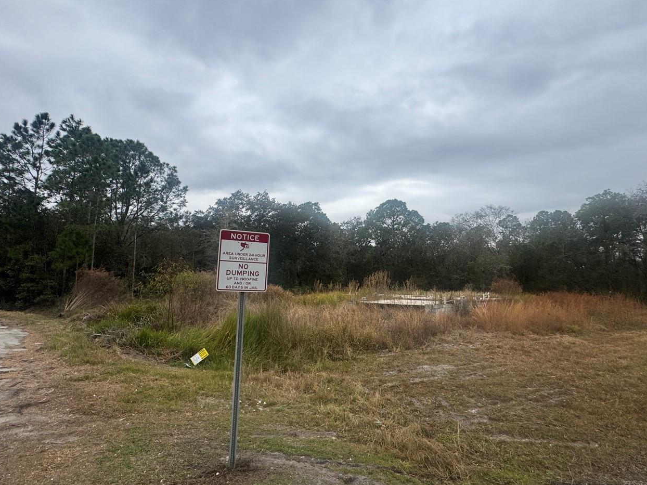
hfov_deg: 87.7
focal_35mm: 18
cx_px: 342
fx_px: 336
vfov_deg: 71.6
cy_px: 251
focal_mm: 2.22
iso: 40
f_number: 2.2
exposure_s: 1/1110
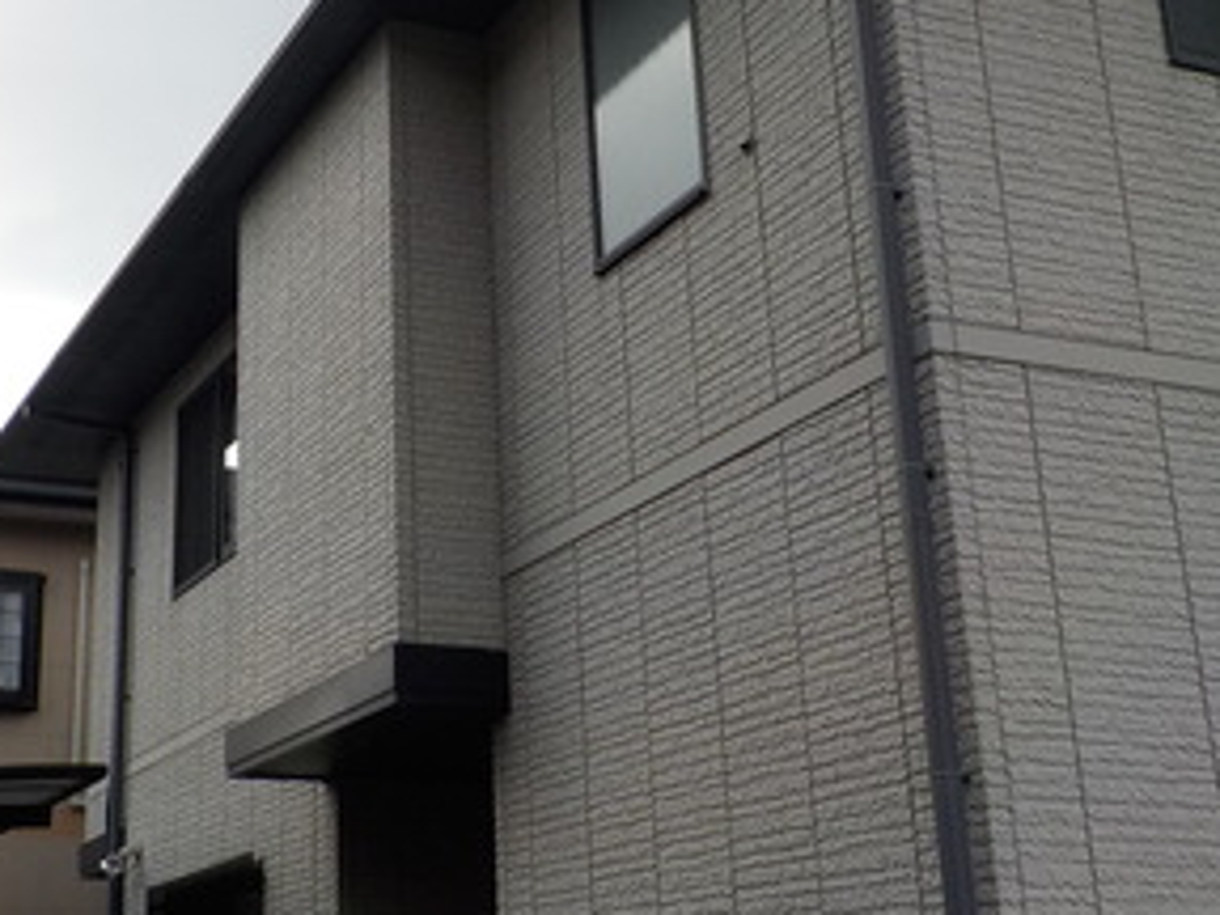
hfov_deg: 36.5
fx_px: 1833
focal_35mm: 52
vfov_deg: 27.9
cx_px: 419
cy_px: 341
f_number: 3.3
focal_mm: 4.1
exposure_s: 1/800
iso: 125
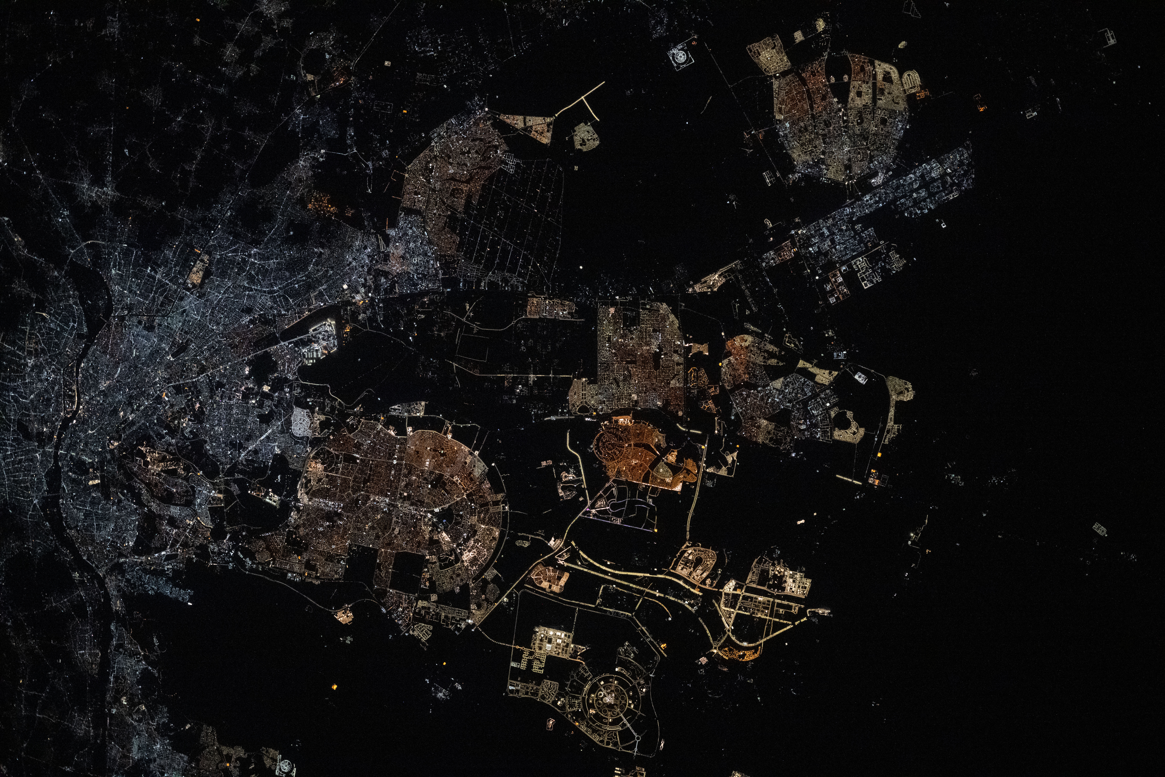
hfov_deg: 10.3
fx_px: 6472
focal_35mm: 200
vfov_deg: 6.9
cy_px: 388
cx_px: 582
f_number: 2
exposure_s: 1/250
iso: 25600
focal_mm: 200
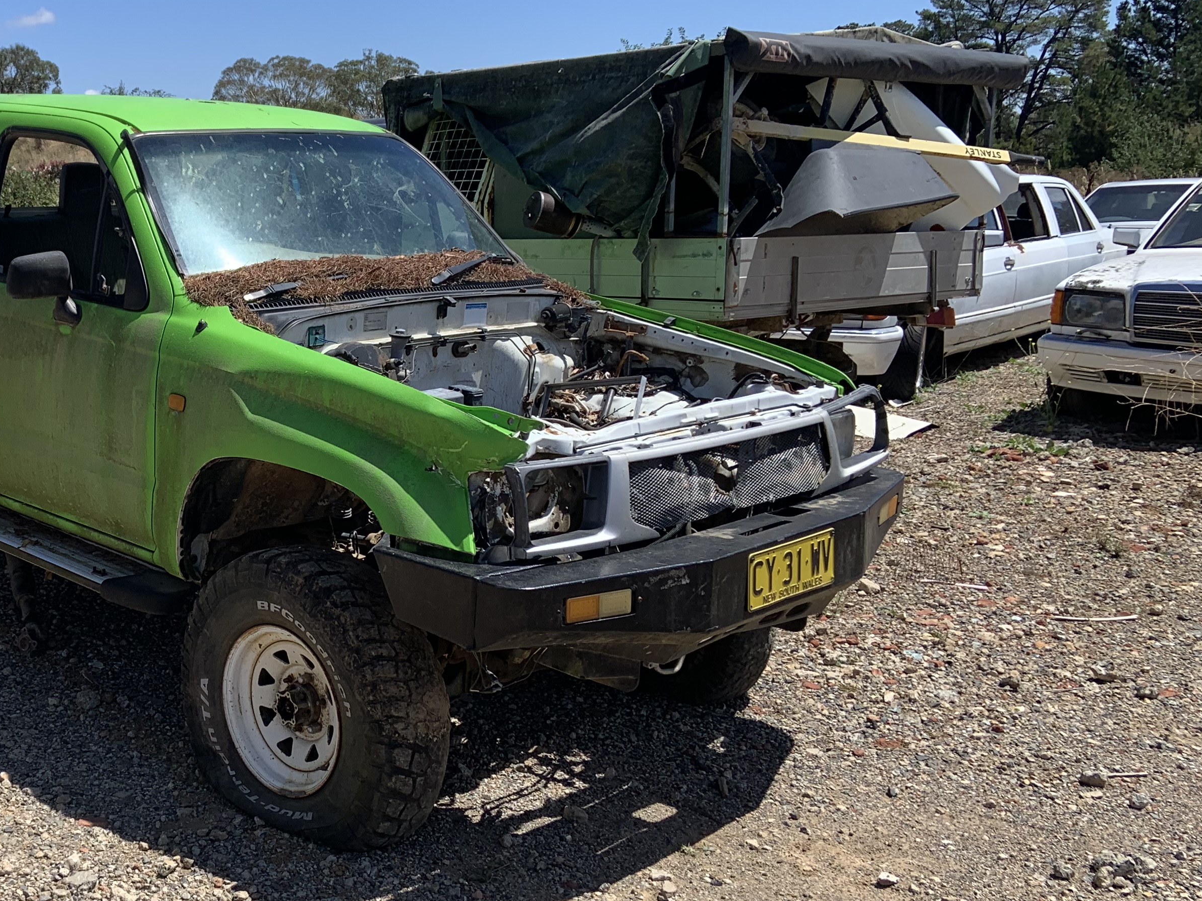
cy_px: 446
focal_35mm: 44
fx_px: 1528
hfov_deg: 41.0
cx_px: 230
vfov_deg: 32.9
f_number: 1.8
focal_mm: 4.25
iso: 25
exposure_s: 1/2545
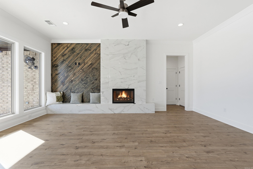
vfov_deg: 73.8
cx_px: 126
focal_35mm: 16
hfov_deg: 96.7
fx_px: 113
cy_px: 84
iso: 250
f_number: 9
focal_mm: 16
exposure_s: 1/160
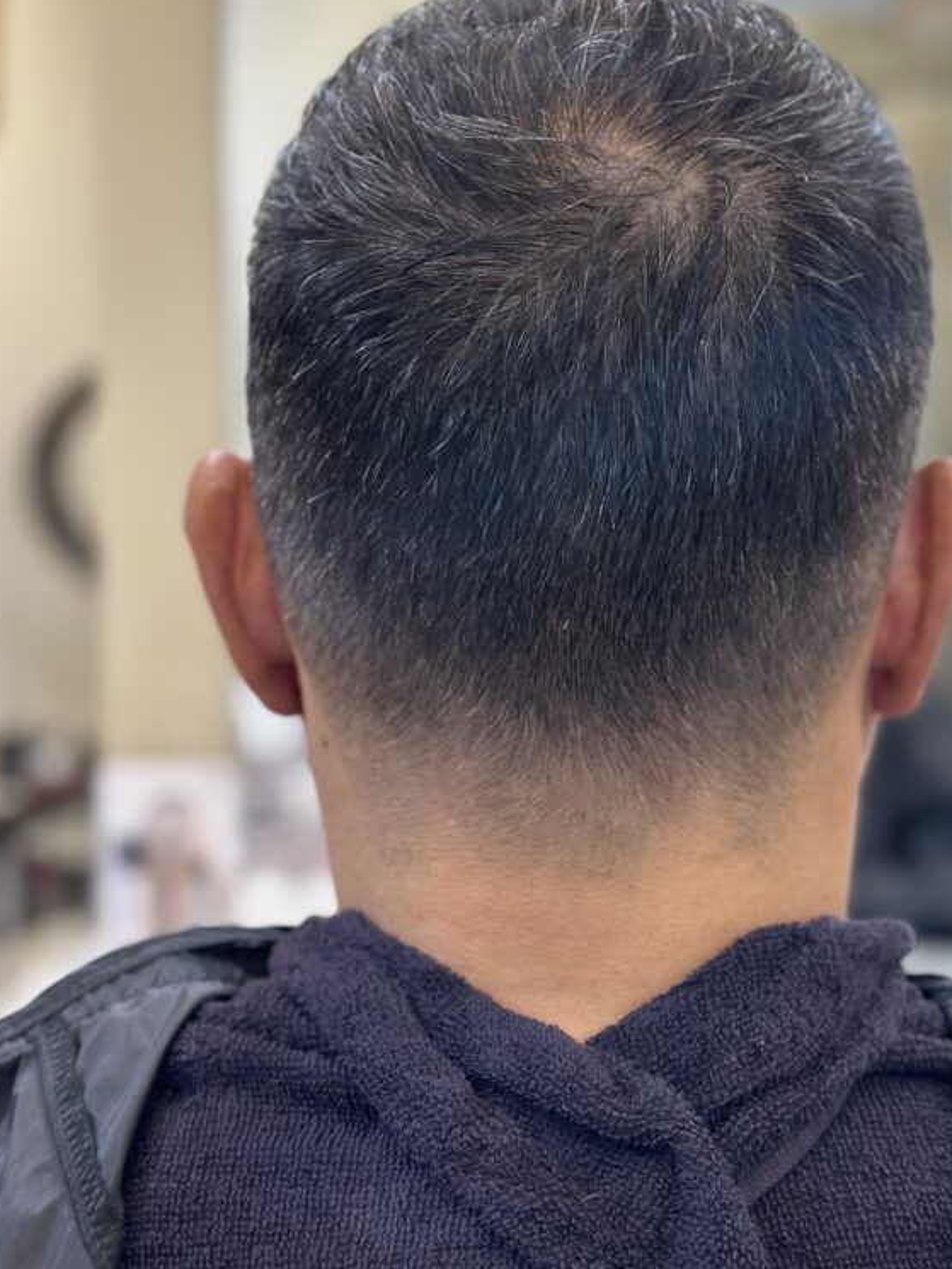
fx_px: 2419
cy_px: 591
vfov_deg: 29.4
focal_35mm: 66
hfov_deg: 22.2
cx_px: 615
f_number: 1.78
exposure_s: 1/50
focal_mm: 6.86
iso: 80
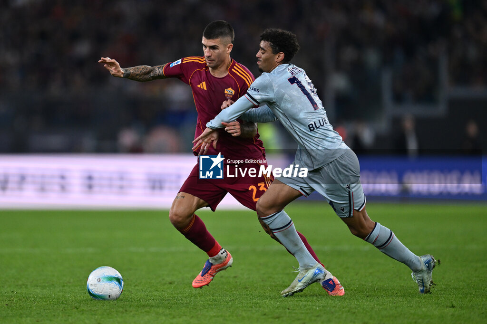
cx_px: 244
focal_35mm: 400
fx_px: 5409
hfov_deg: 5.2
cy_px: 162
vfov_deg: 3.4
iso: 1600
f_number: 3.2
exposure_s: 1/2000
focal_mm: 400
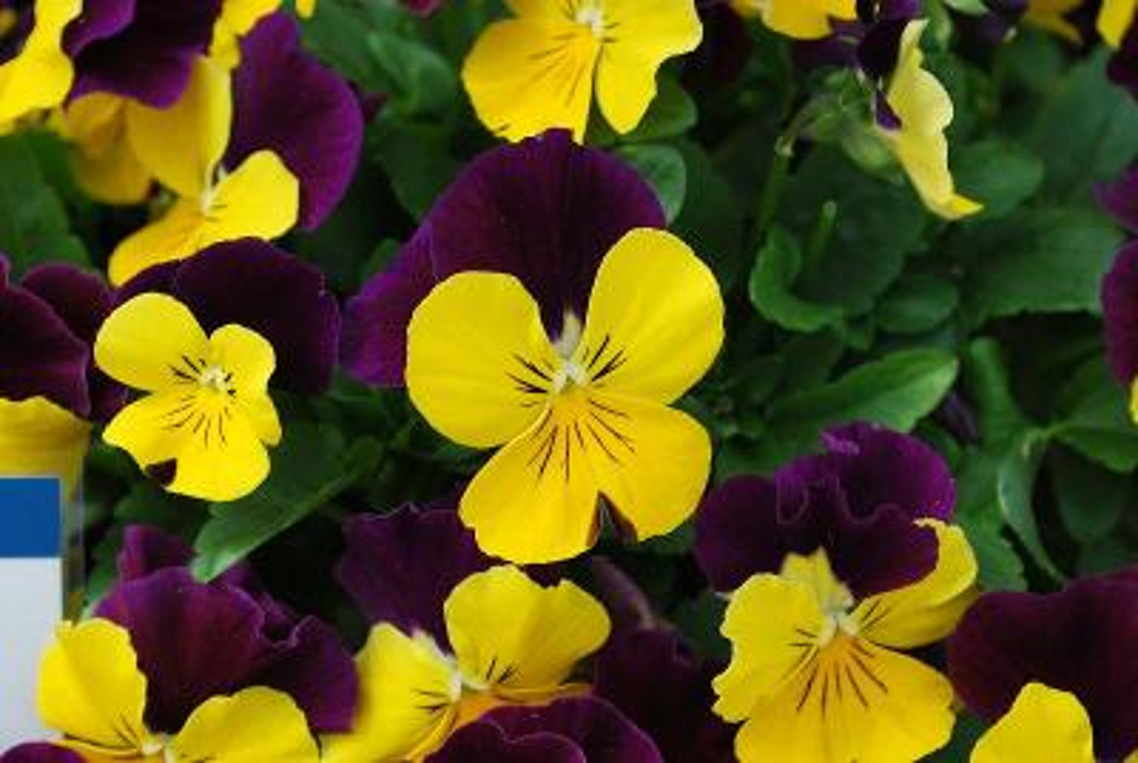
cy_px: 382
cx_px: 569
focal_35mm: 72
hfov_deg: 28.0
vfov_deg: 19.0
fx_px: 2279
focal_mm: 48
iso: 100
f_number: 8
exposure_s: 1/80
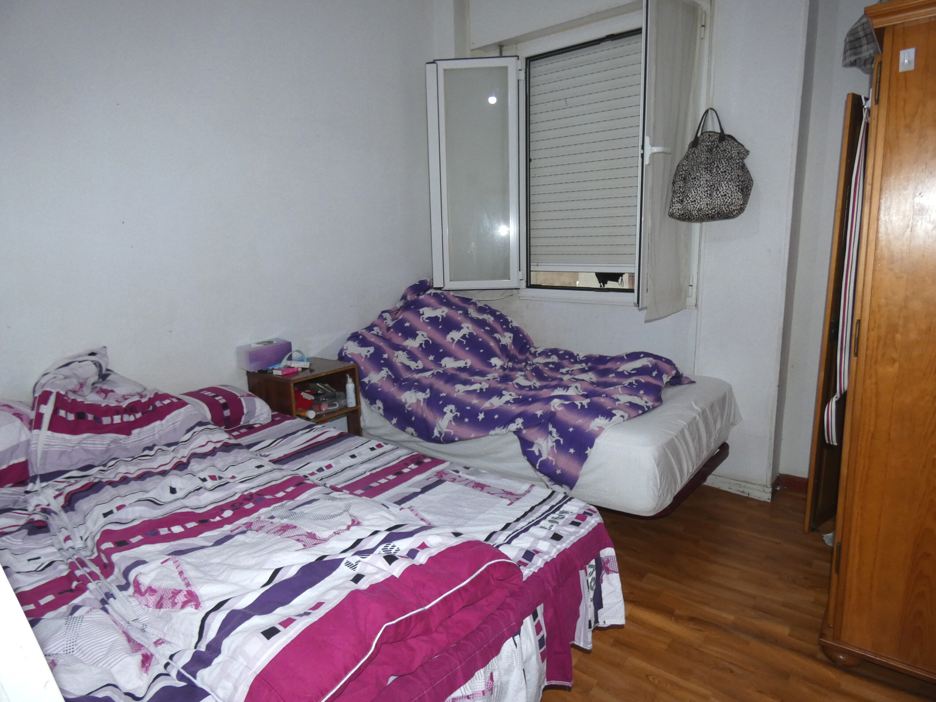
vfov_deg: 66.0
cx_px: 468
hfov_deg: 81.7
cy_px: 351
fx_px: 541
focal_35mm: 20
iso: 200
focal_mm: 3.6
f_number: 2.8
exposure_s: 1/50
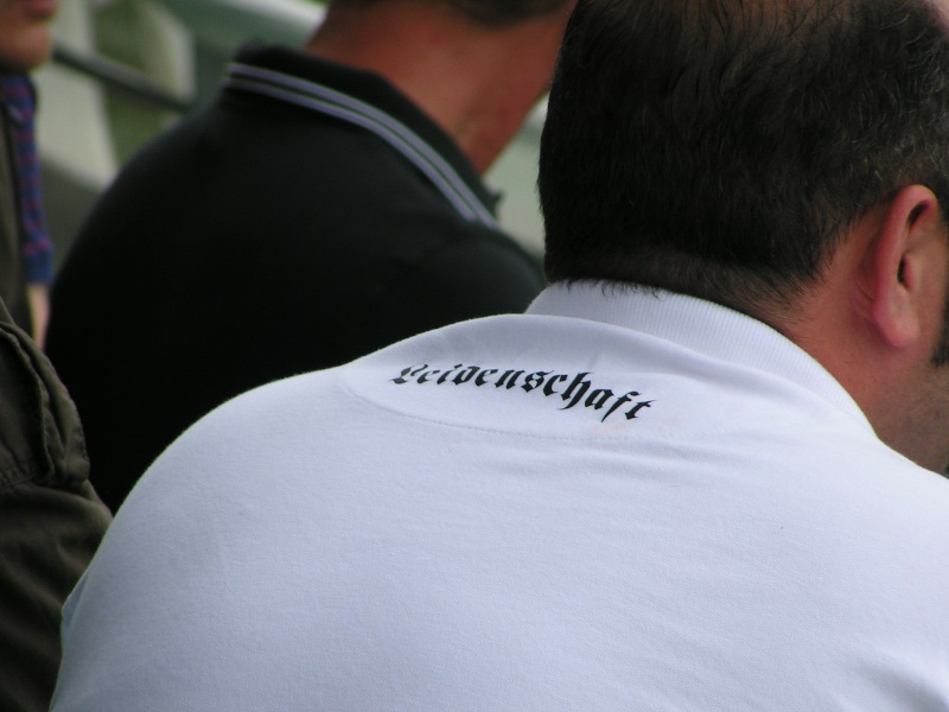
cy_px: 356
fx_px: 10418
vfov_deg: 3.9
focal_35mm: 380
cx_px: 474
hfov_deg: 5.2
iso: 50
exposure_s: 1/400
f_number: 4.5
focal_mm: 58
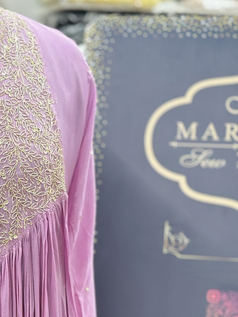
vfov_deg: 15.7
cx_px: -54
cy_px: 272
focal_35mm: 124
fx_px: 1137
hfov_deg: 11.7
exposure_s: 1/50
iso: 250
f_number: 1.78
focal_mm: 6.86
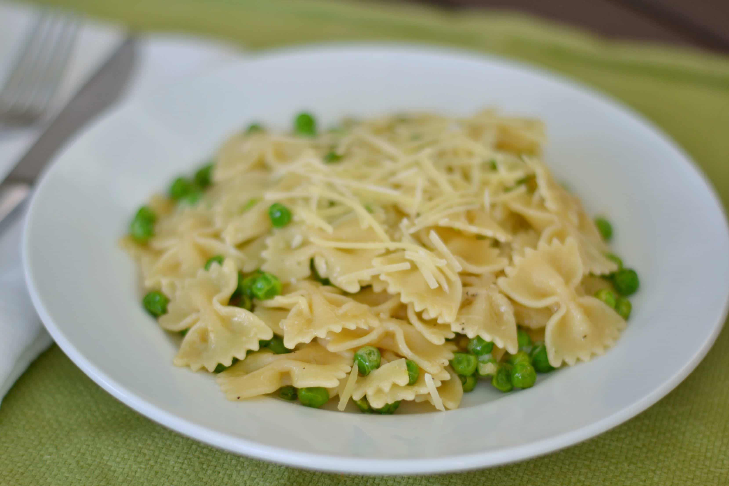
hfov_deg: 27.0
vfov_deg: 18.2
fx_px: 1519
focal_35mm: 75
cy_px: 243
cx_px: 364
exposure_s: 1/400
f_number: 1.8
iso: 100
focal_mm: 50
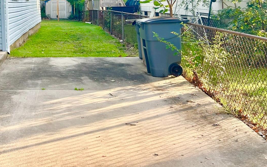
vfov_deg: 22.3
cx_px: 15
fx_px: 393
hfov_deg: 34.9
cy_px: -27
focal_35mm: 54
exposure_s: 1/780
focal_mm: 5.7
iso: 50
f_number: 1.5
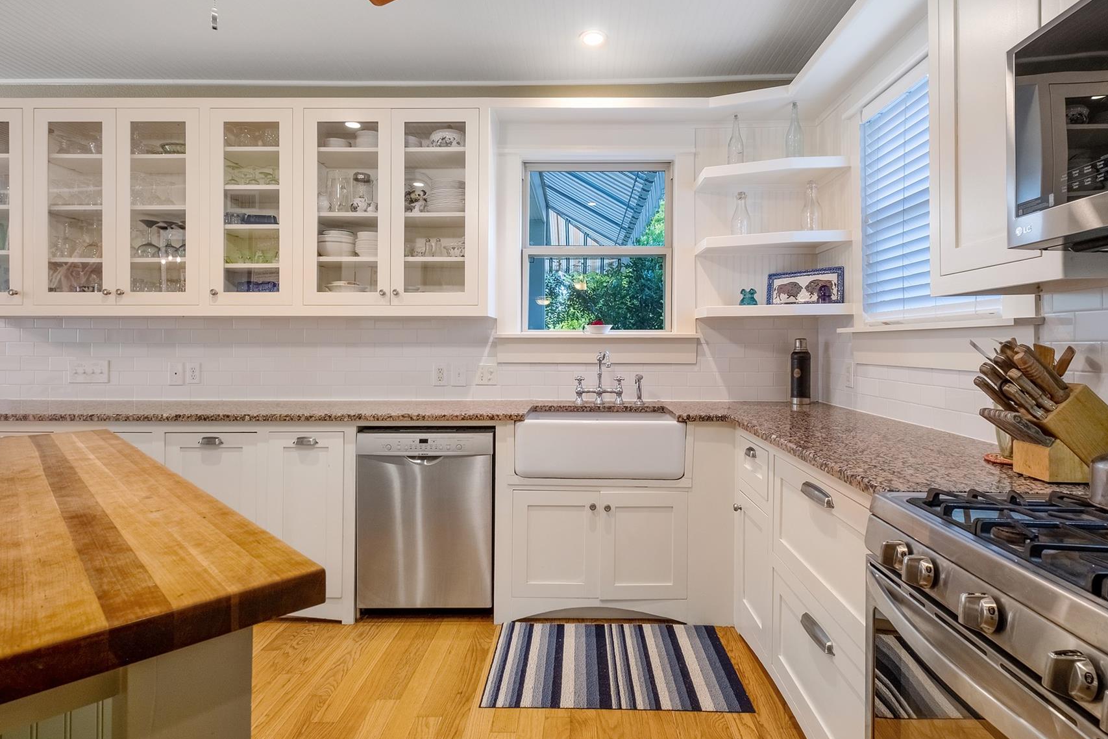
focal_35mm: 18
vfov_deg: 67.4
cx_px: 582
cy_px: 369
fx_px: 554
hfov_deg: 89.9
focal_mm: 10
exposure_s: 1/40
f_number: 8
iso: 160
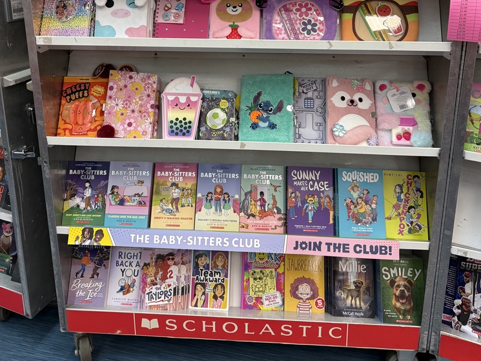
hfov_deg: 55.3
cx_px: 242
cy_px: 56
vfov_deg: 40.6
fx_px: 459
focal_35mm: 33
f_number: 1.78
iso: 200
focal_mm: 6.76
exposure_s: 1/120
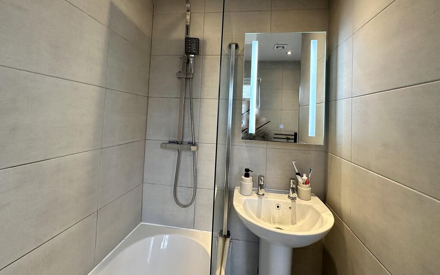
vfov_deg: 74.0
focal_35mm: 15
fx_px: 180
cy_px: 111
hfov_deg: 101.5
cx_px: 222
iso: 160
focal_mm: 2.22
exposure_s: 1/100
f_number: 2.2
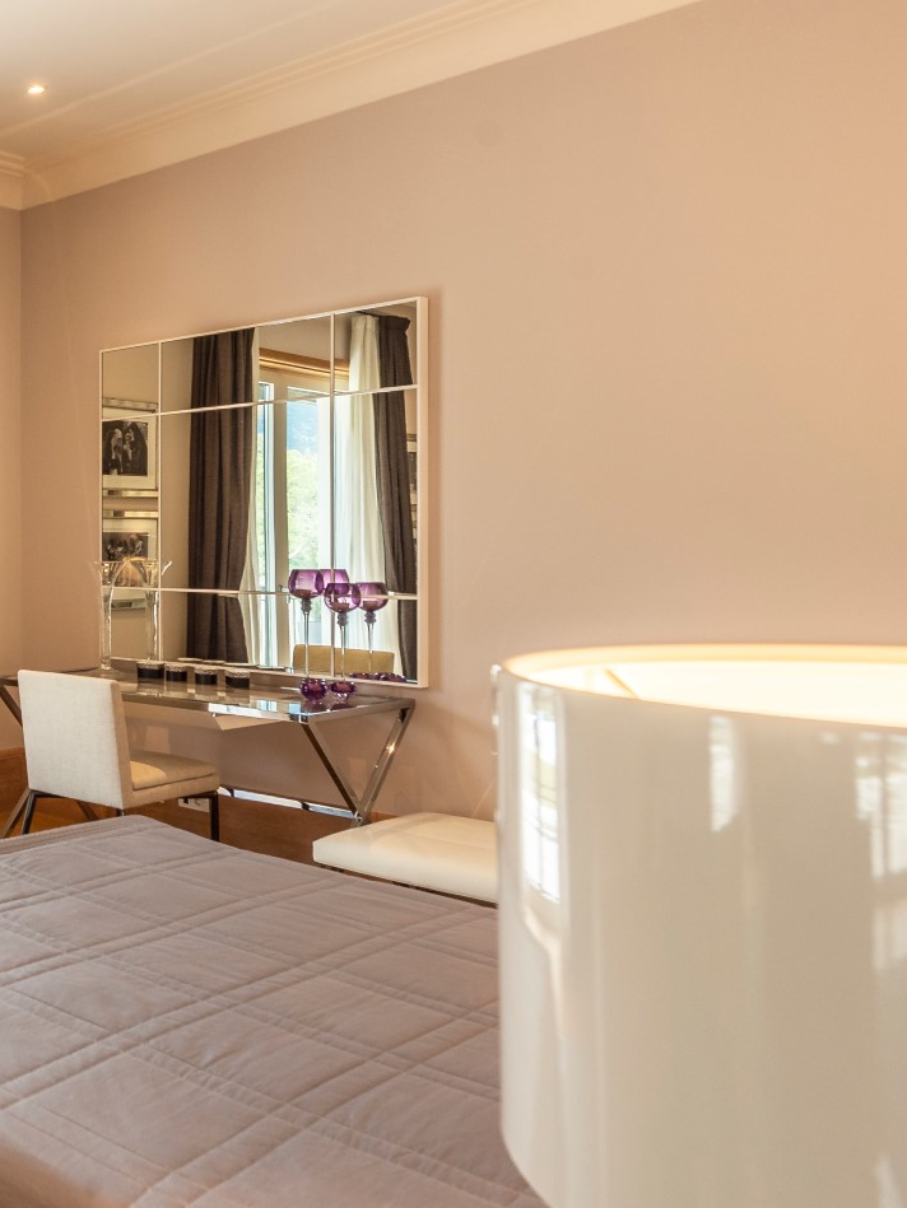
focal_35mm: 34
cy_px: 538
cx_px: -263
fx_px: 1188
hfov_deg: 32.1
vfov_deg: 53.8
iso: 100
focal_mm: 16
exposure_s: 1/80
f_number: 5.6
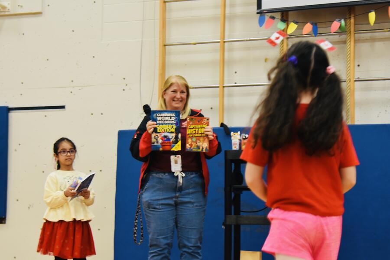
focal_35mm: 69
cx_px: 195
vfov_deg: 19.7
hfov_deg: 29.2
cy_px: 130
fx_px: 747
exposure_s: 1/80
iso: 800
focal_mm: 46
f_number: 4.5
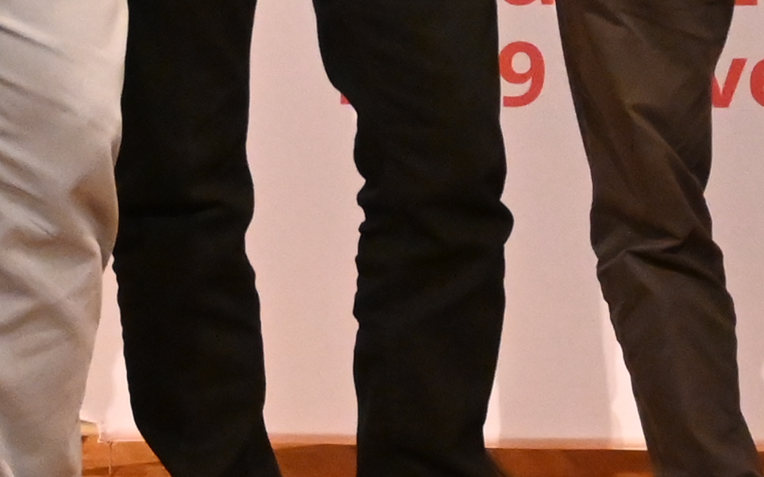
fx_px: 4194
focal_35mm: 201
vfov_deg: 6.4
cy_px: -272
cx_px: 305
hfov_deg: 10.4
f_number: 4
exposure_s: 1/80
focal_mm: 22.5
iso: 3200
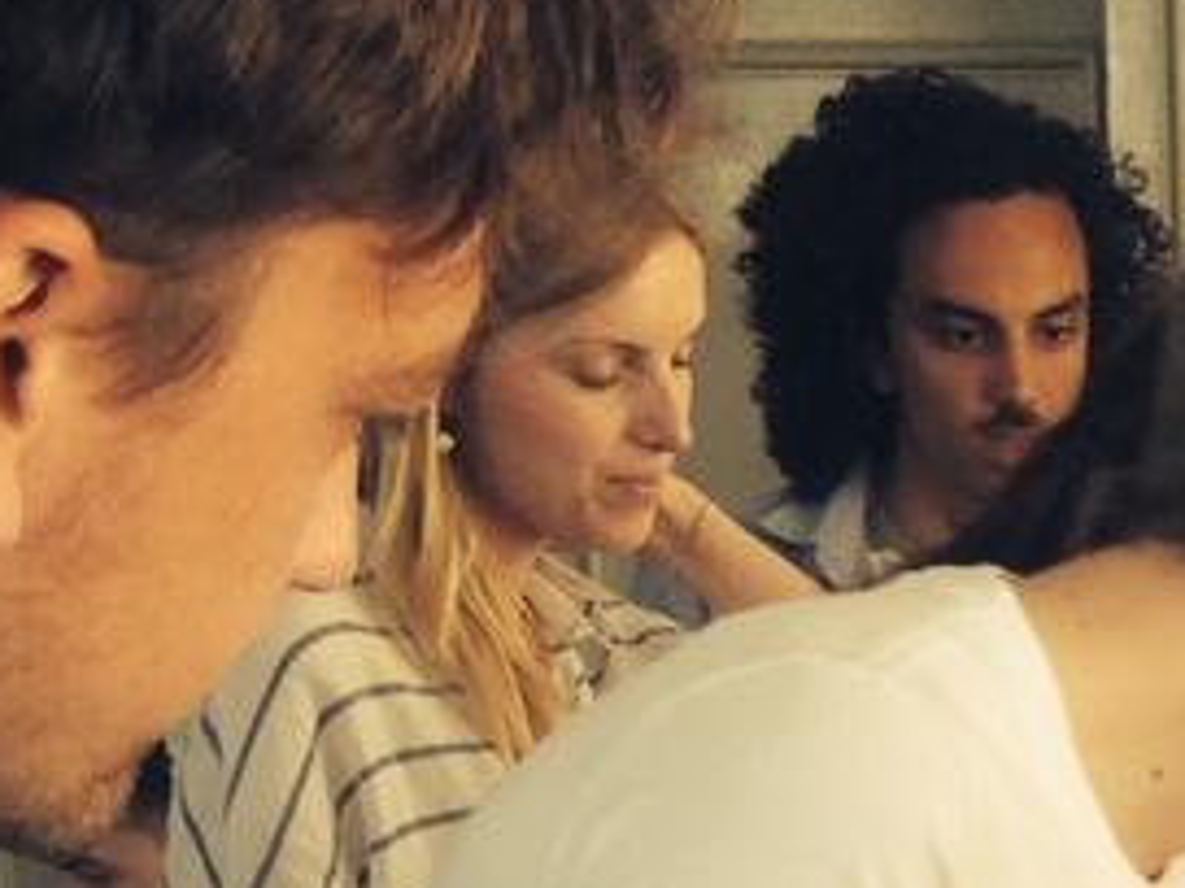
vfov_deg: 9.8
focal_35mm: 141
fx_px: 4827
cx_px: 1721
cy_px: 1711
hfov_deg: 13.3
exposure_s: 1/60
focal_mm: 4.12
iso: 50
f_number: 2.2
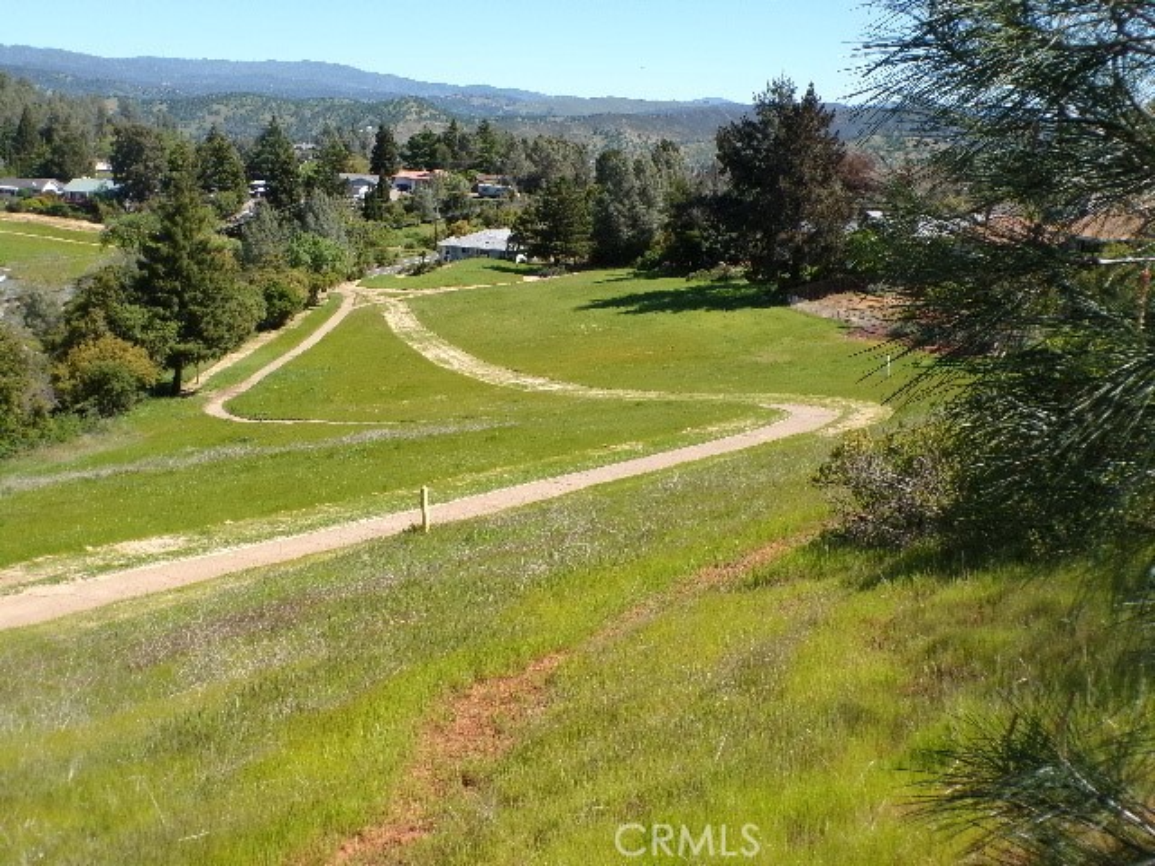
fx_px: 1235
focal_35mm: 37
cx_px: 578
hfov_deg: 50.1
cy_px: 433
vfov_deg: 38.7
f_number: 4.9
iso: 100
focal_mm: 6.6
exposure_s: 1/320
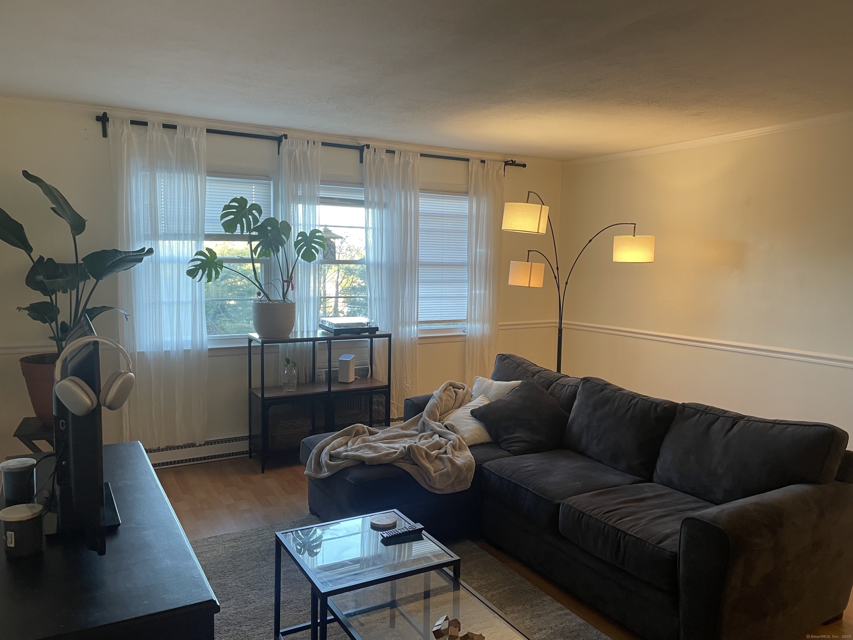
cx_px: 426
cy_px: 320
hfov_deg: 67.3
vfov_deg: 53.1
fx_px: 641
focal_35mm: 26
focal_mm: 4.2
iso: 80
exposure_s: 1/60
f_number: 1.6
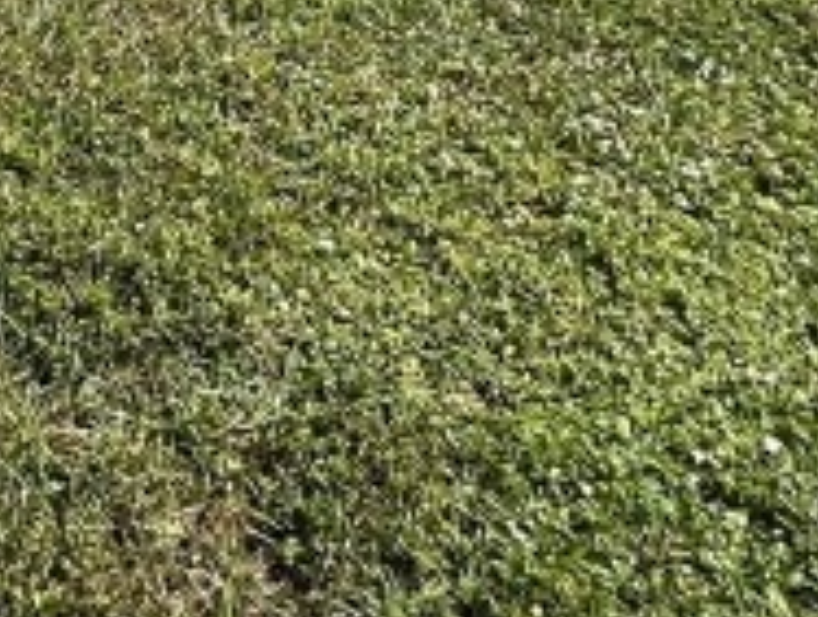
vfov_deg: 15.1
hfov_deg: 25.3
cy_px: -753
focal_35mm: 71
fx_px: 1681
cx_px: -87
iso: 32
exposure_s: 1/1410
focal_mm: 1.57
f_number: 1.8
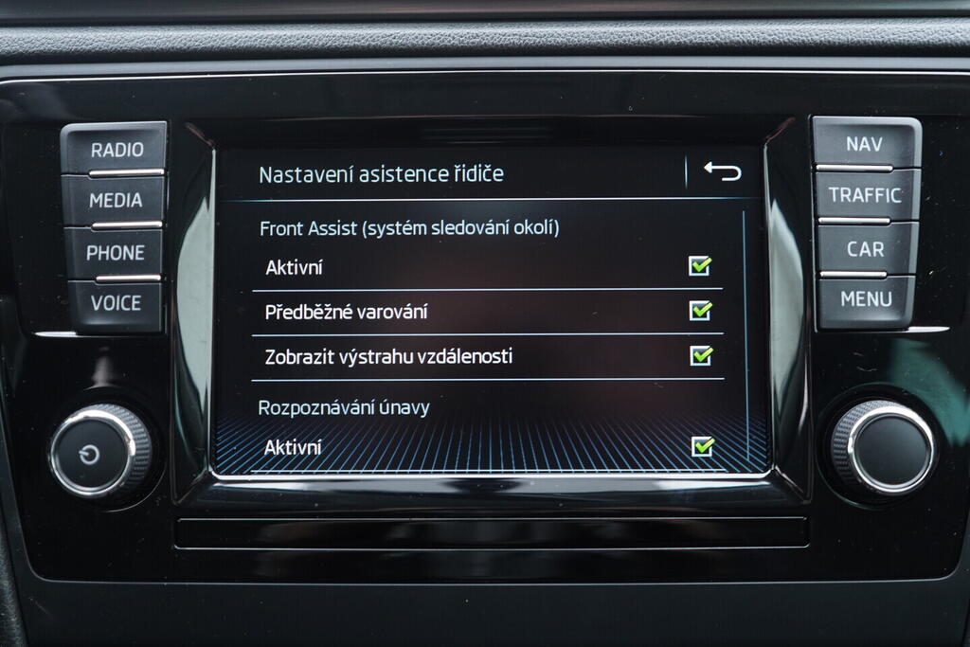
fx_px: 970
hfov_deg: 53.1
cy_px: 324
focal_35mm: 36
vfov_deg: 36.9
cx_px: 485
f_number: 2.8
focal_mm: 24
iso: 640
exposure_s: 1/40
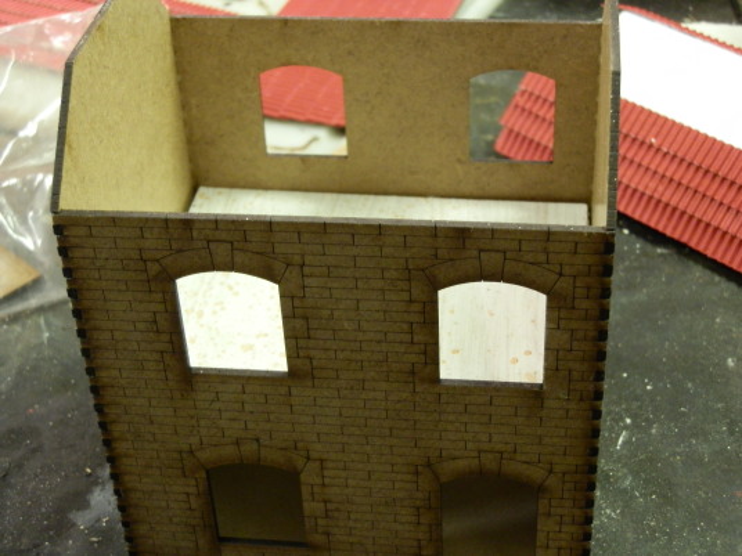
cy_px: 278
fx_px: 1308
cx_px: 371
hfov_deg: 31.7
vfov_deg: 24.0
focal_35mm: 61
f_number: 3.7
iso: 320
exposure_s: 1/8
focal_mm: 10.99
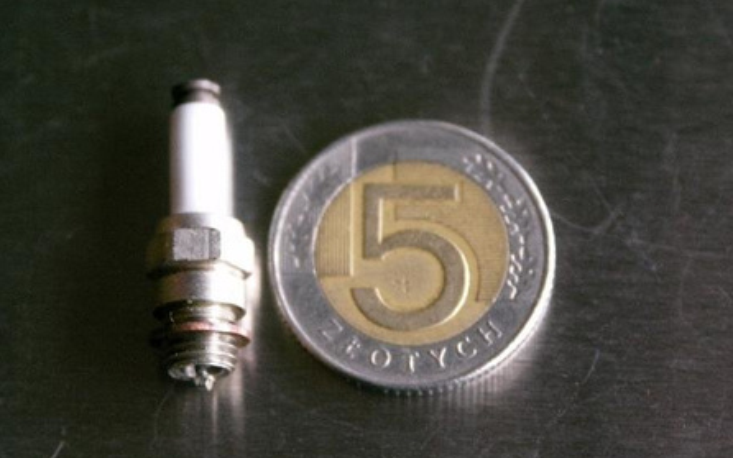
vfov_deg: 6.1
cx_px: 366
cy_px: 233
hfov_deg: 9.8
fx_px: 4276
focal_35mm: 214
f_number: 3.5
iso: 200
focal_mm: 50.8
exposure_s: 1/40
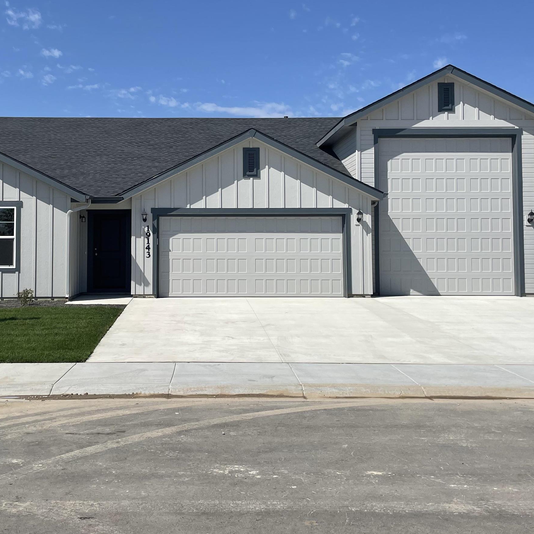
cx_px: 211
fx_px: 698
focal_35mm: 40
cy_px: 232
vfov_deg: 41.8
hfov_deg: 41.6
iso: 32
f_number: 1.6
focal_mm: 4.2
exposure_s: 1/6897
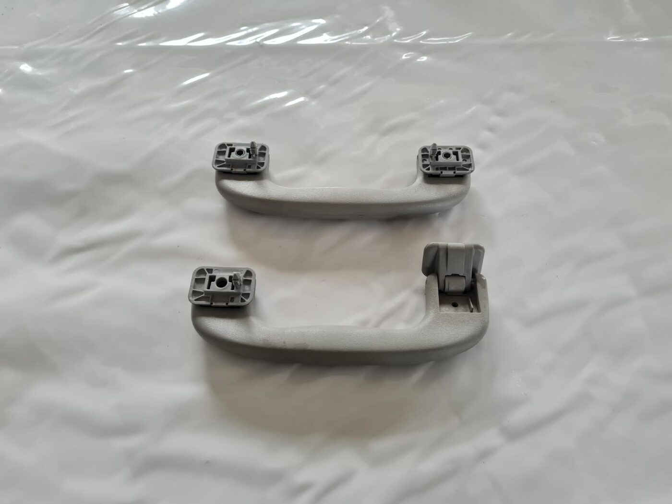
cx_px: 336
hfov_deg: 67.3
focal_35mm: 26
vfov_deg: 53.1
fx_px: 505
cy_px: 252
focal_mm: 5.4
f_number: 1.8
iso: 250
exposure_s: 1/50
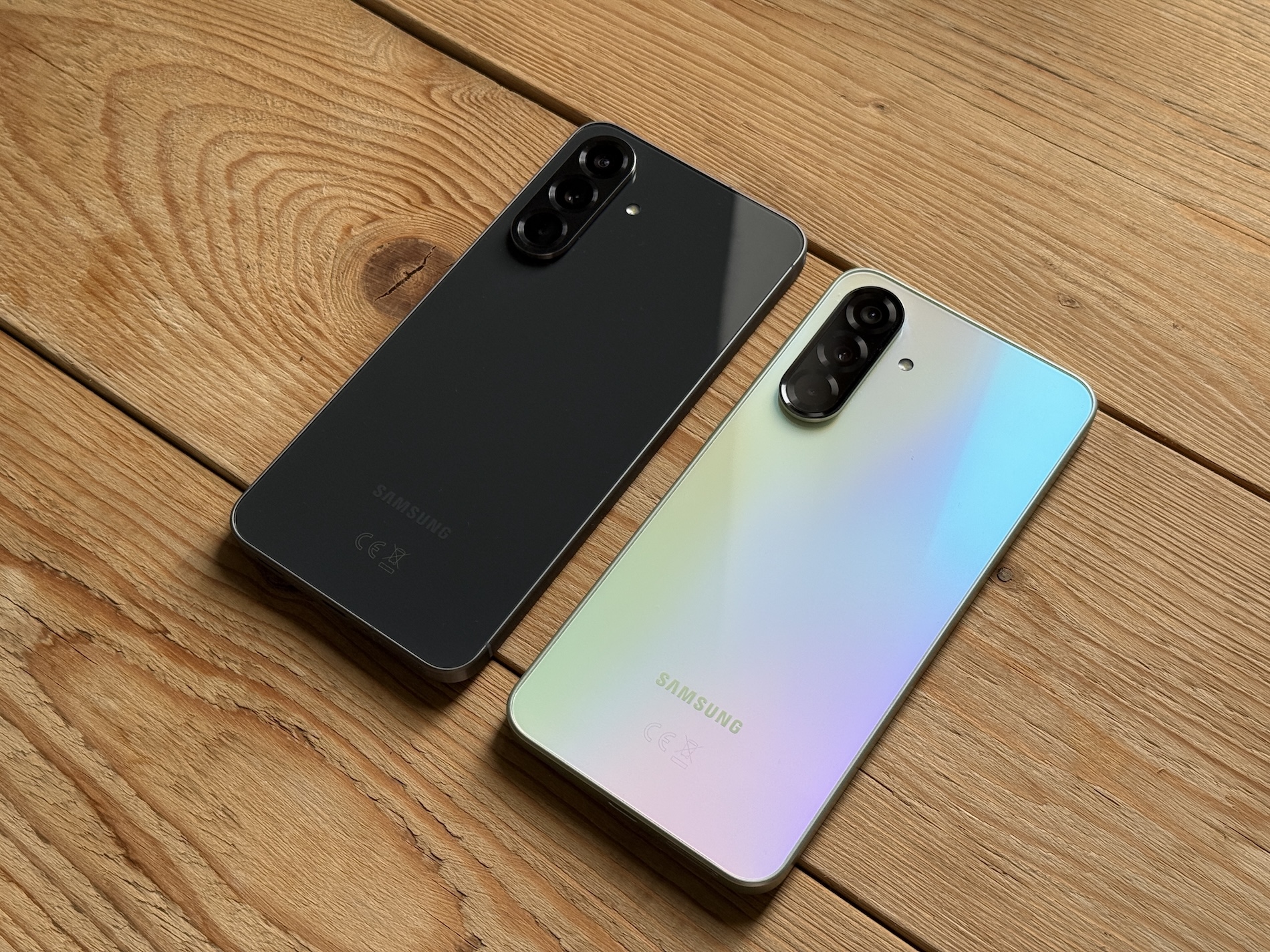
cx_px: 635
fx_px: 1761
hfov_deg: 39.7
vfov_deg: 30.3
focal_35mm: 48
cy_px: 476
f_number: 1.78
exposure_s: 1/73
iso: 100
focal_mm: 6.76
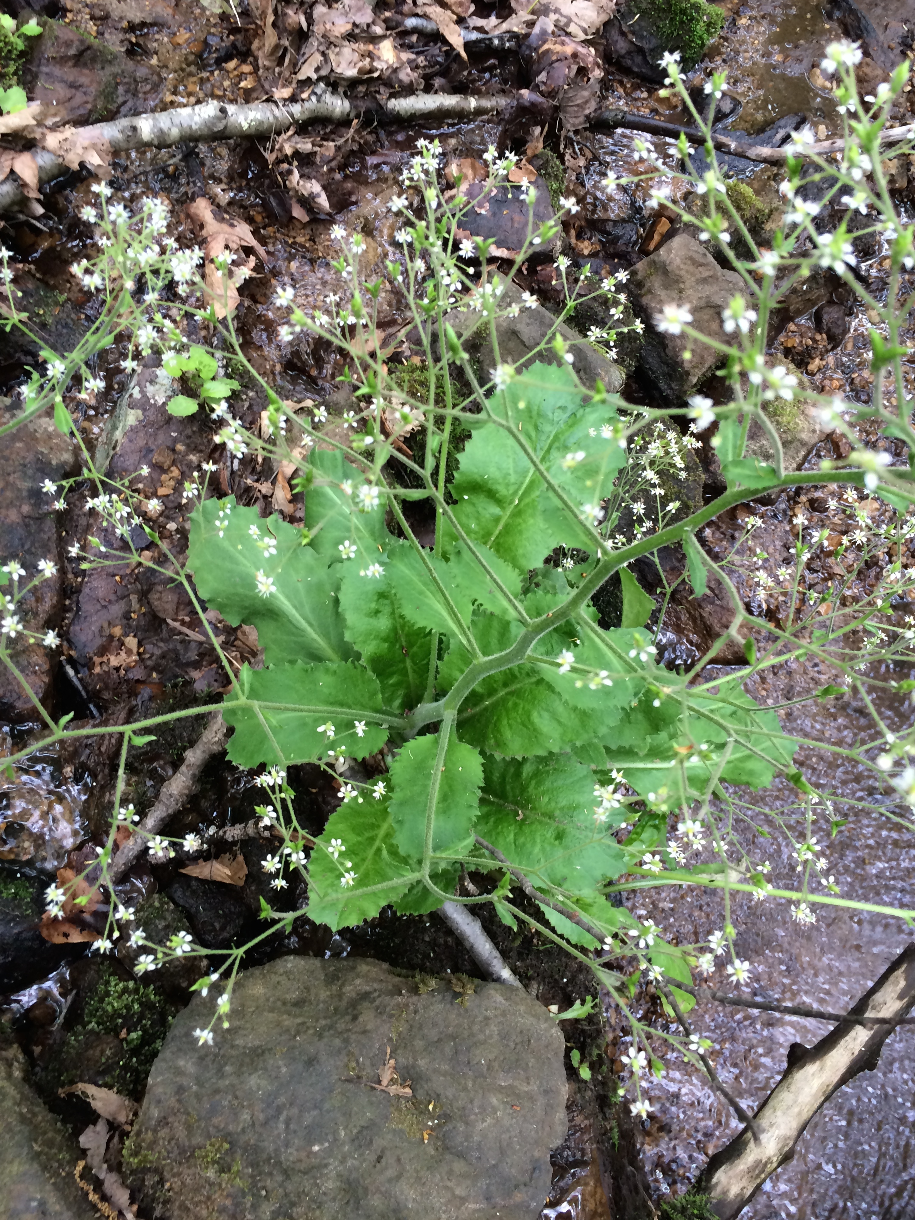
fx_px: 1093
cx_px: 459
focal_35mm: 31
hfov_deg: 45.4
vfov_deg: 58.3
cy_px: 594
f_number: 2.2
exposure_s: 1/30
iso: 40
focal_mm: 4.12
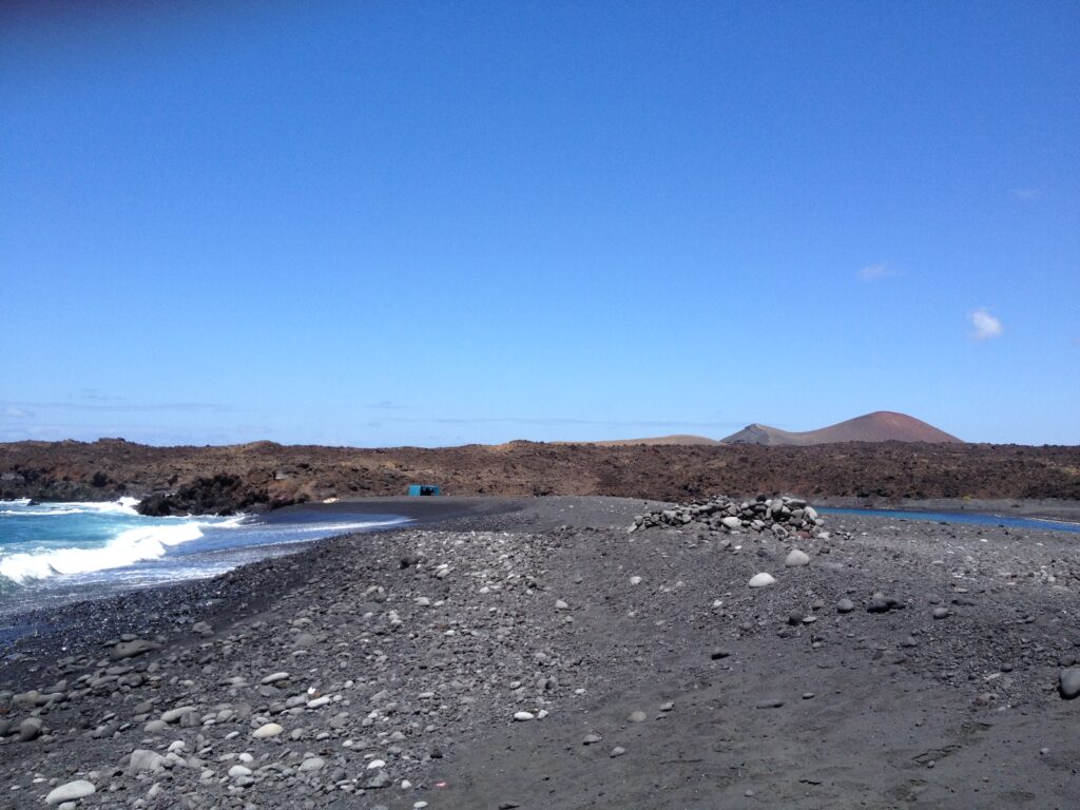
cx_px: 540
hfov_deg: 52.6
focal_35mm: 35
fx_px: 1092
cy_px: 405
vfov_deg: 40.7
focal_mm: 4.28
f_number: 2.4
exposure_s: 1/1577
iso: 64
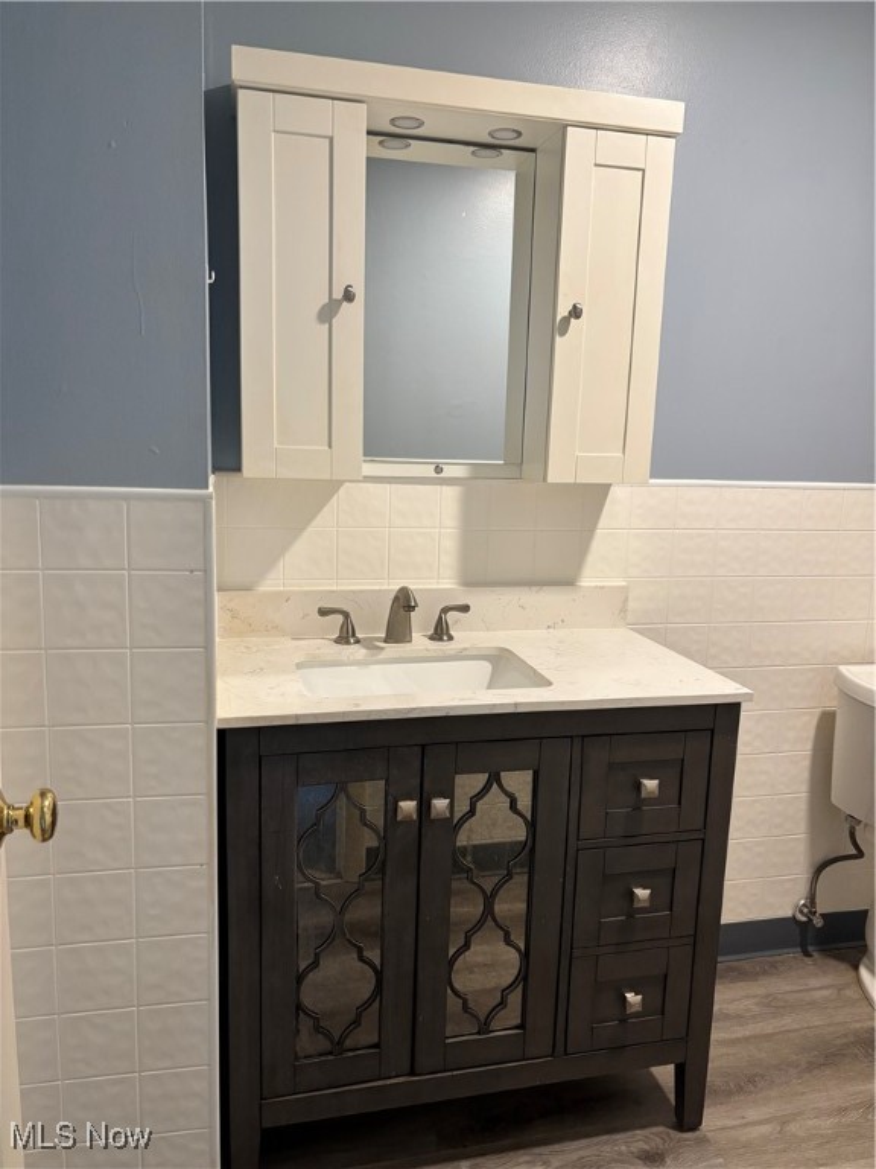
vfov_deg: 67.3
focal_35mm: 26
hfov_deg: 53.1
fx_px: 877
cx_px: 438
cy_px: 584
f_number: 1.6
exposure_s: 1/60
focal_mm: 5.96
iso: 200
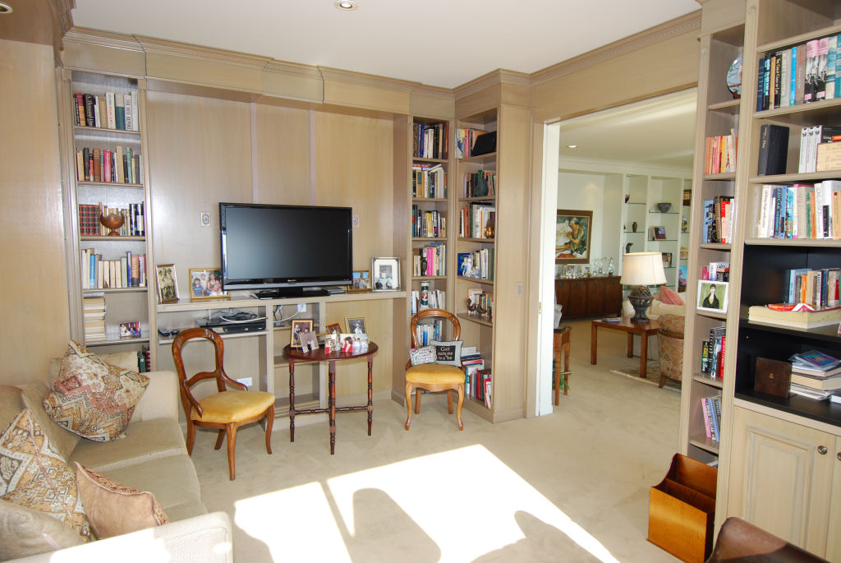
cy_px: 282
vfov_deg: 59.6
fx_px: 491
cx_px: 420
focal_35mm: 21
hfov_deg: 81.1
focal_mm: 14
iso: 200
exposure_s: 1/100
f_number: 5
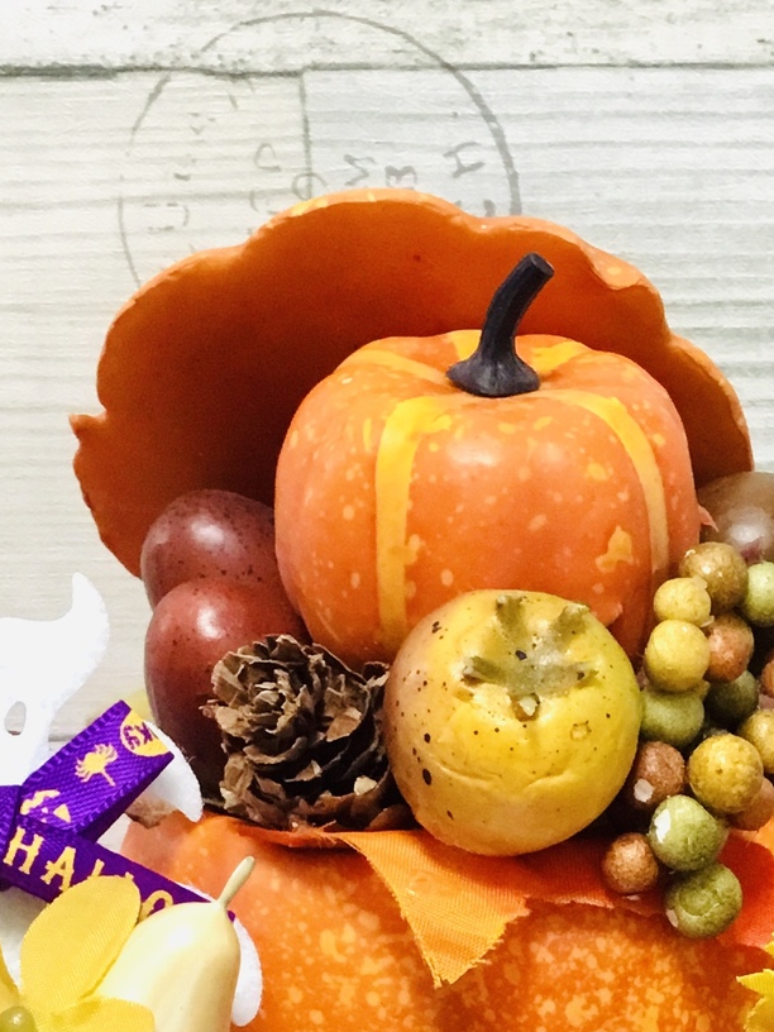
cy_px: 1101
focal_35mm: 81
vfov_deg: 22.9
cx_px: 548
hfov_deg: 18.1
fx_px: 2415
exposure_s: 1/30
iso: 100
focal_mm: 3.3
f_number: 2.4
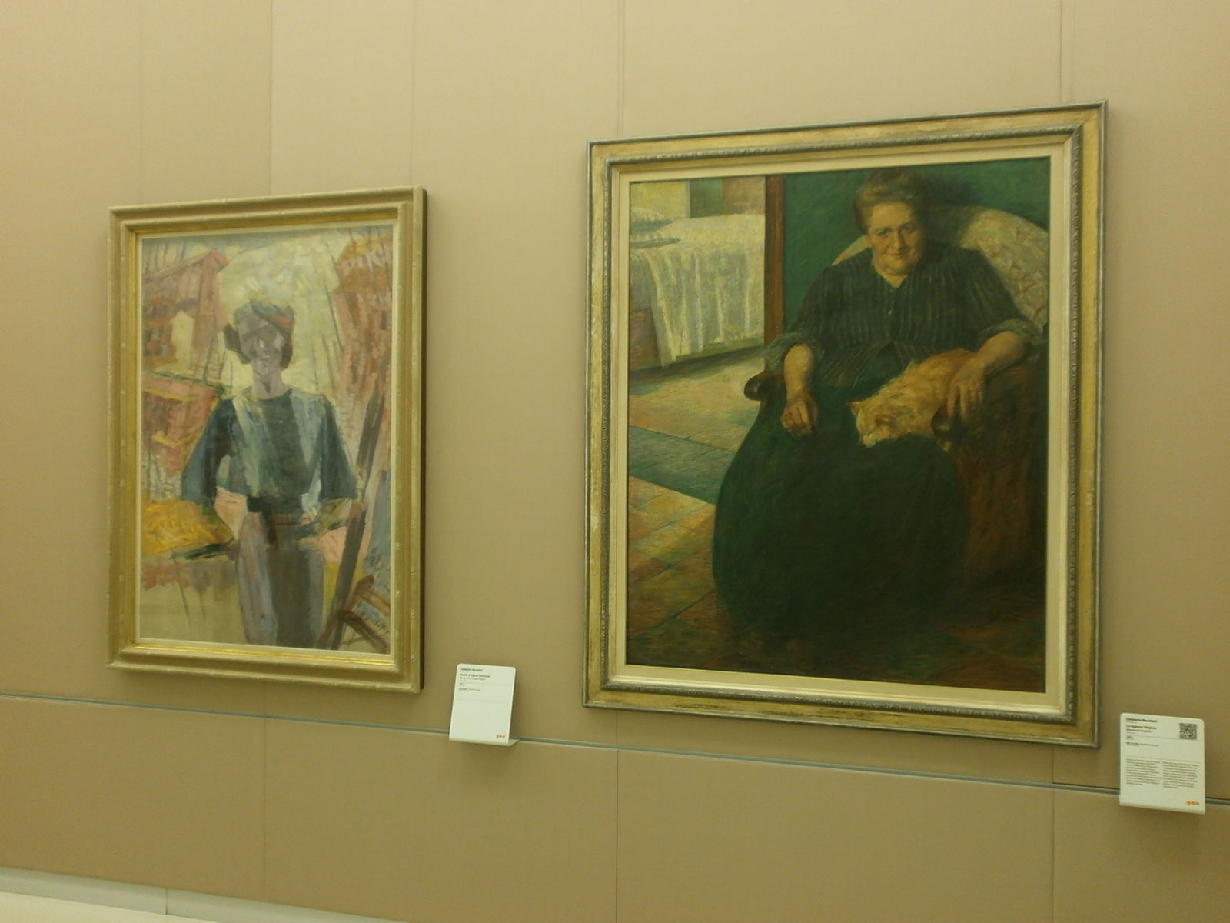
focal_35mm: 32
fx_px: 1137
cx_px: 615
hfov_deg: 56.8
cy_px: 462
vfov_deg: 44.2
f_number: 3.1
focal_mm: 5.8
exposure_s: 1/8
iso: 125
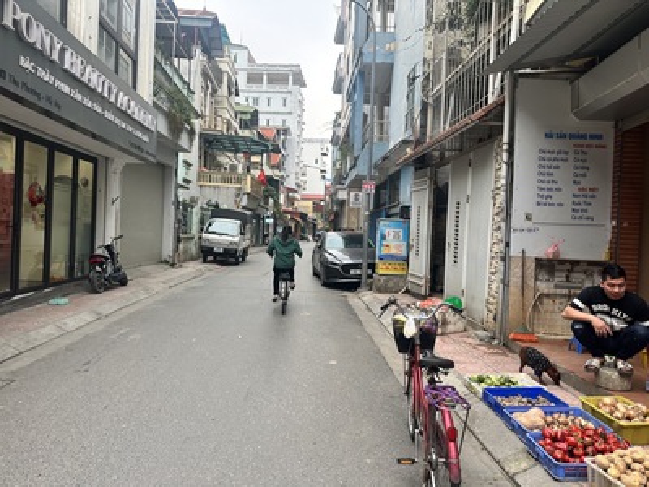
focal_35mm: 24
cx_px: 324
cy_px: 244
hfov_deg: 71.6
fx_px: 450
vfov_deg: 56.8
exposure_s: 1/152
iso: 80
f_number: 1.78
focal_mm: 6.86
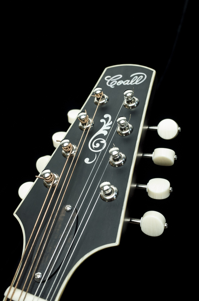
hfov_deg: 37.7
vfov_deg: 54.5
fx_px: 291
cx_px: 100
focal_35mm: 35
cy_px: 150
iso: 400
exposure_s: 1/250
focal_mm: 18.3
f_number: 5
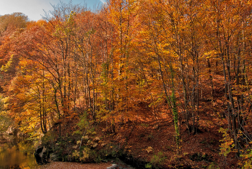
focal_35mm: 27
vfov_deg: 46.6
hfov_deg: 66.4
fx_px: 192
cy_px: 55
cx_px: 113
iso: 160
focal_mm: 11.5
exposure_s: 1/80
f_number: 8
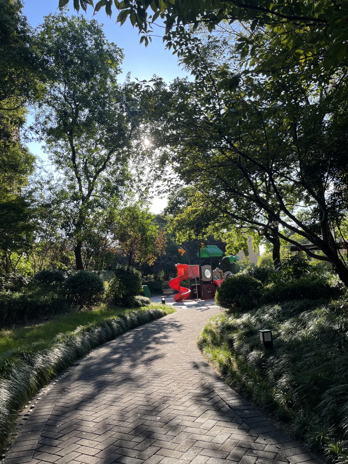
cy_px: 232
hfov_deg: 53.1
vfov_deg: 67.3
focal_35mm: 26
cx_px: 174
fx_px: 349
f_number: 1.6
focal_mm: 5.1
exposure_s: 1/816
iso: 50
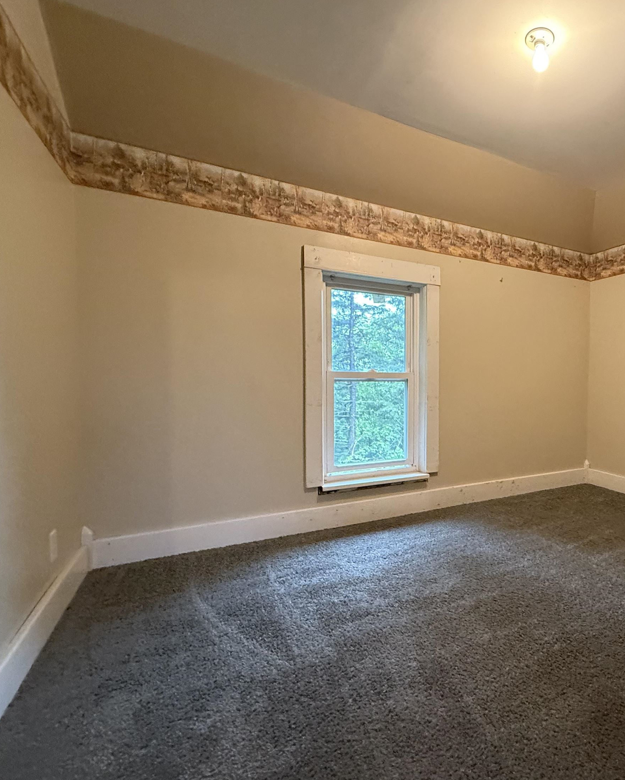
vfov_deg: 83.3
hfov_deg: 64.6
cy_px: 398
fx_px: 439
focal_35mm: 19
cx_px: 499
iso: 640
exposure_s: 1/60
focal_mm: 2.22
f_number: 2.2
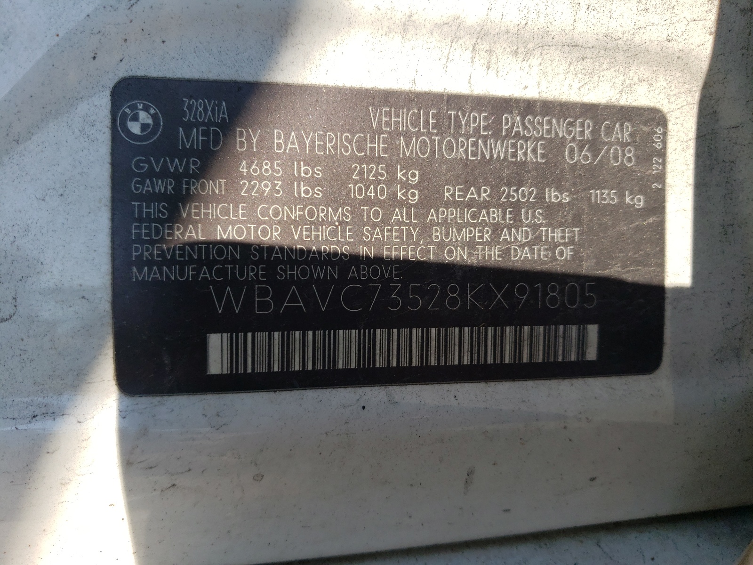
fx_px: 566
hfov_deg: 67.3
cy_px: 282
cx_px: 376
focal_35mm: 26
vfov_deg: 53.1
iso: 50
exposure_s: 1/2000
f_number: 1.5
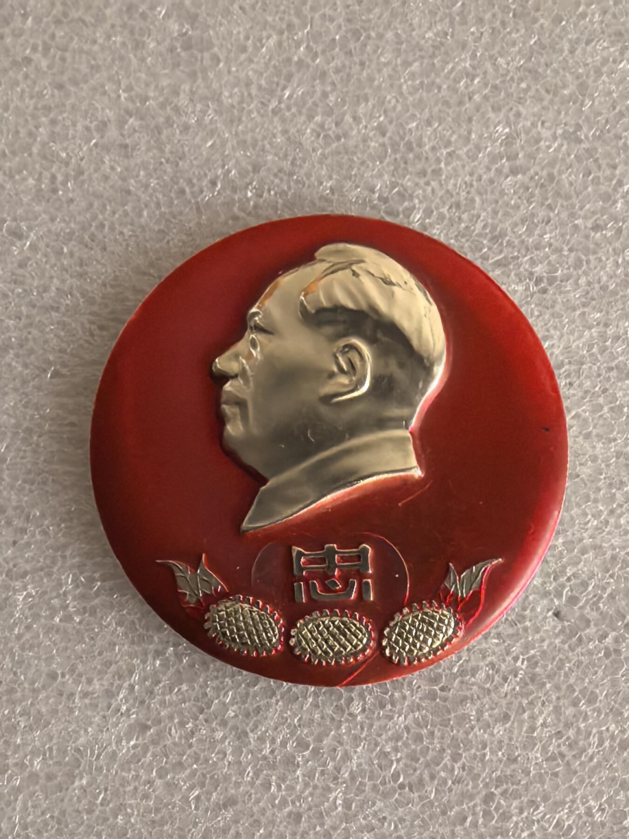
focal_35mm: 51
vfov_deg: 37.5
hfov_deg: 28.6
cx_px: 314
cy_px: 420
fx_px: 1236
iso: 400
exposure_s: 1/60
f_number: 2.2
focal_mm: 1.95
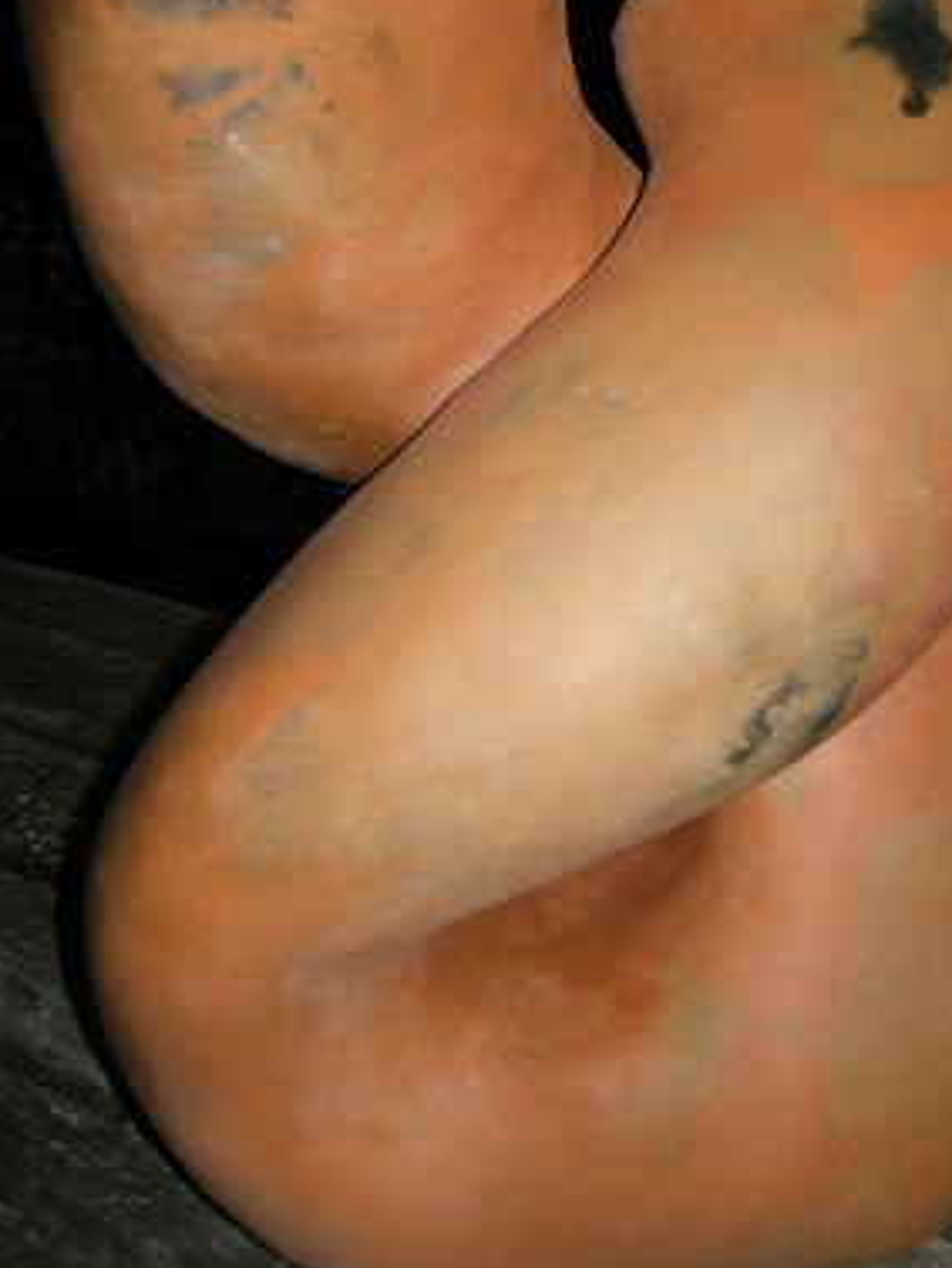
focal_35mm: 51
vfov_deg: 37.4
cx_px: 637
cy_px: 531
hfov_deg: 28.4
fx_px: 1869
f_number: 2.7
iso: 64
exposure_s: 1/60
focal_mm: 7.5
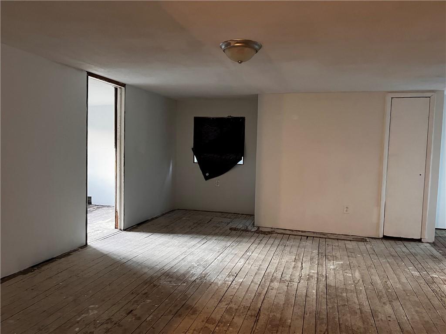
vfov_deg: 53.1
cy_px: 167
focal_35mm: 26
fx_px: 335
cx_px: 223
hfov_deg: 67.3
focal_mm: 5.1
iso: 400
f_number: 1.6
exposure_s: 1/40
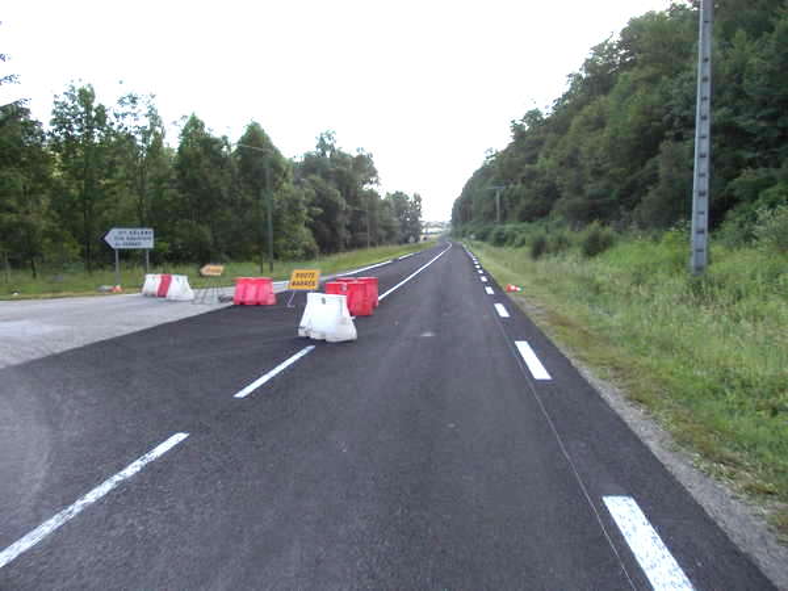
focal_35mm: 28
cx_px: 394
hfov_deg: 63.4
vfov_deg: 49.7
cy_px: 296
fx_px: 637
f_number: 2.7
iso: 80
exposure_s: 1/250
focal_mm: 4
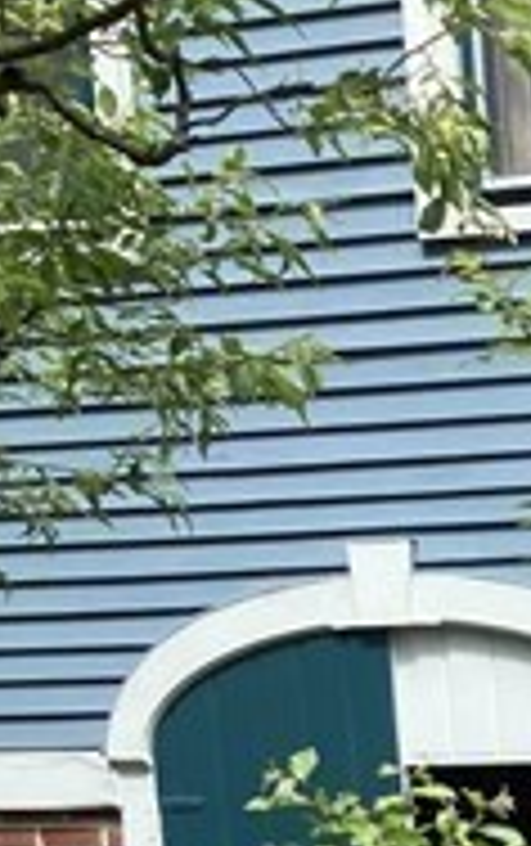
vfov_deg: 14.4
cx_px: 1143
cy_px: 1670
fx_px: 2793
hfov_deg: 9.9
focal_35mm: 121
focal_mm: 3.99
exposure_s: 1/511
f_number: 1.8
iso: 20
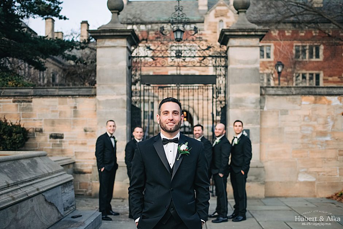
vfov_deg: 37.9
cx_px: 172
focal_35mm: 35
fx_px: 334
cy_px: 114
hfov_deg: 54.4
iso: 500
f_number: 2
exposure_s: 1/800
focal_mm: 35
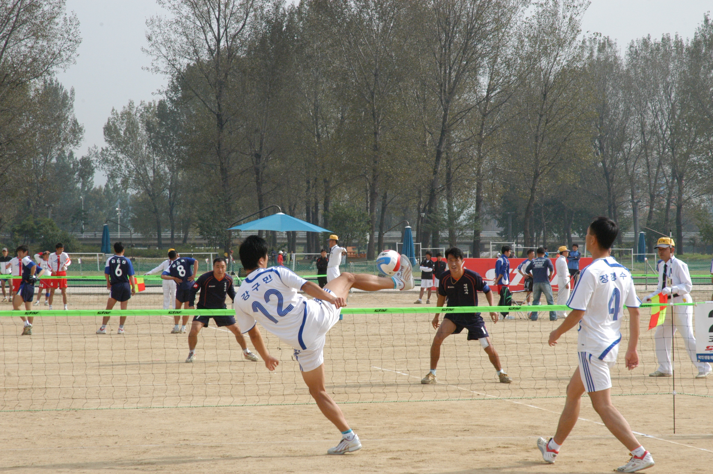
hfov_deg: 19.5
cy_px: 237
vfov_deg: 13.0
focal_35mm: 105
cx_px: 356
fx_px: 2077
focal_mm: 70
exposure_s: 1/750
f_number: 11
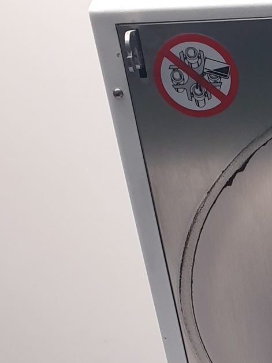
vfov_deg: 17.2
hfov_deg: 13.2
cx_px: 411
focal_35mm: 106
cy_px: 500
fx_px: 1111
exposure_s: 1/100
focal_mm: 4.3
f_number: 2.4
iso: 80
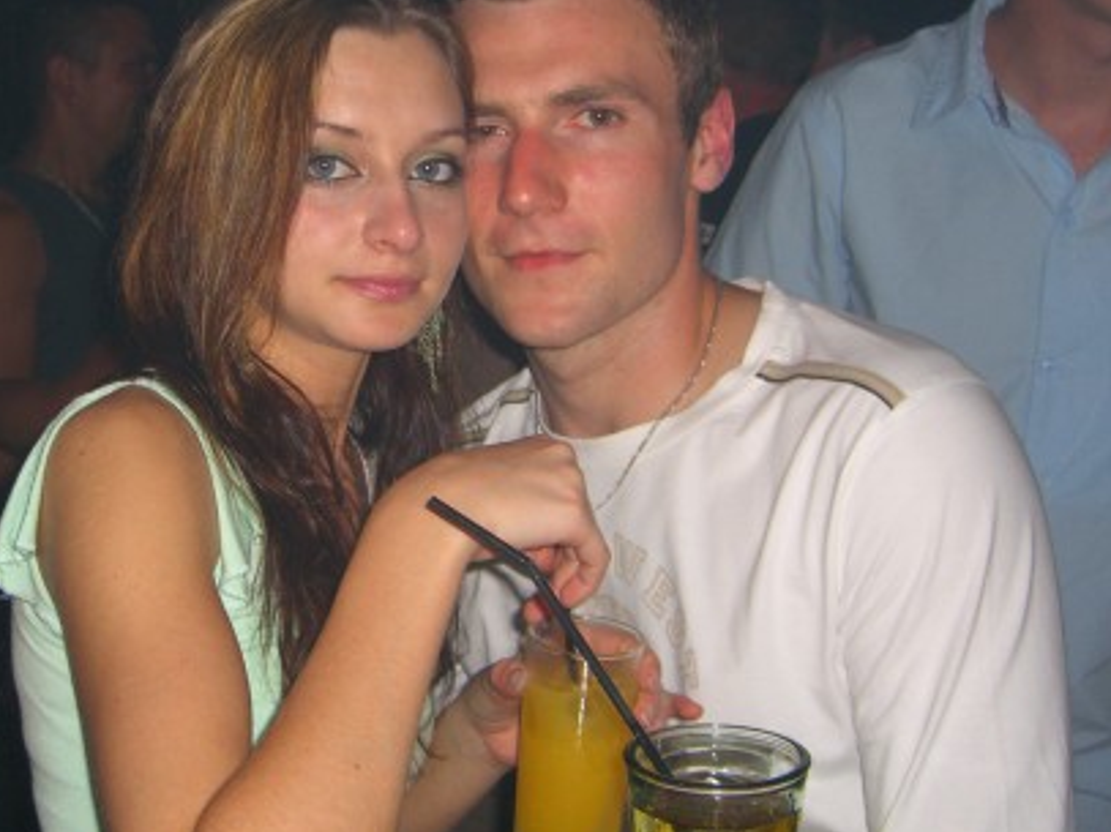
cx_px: 363
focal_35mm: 56
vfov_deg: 26.0
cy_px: 306
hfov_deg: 34.0
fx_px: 1797
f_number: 2.8
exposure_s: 1/60
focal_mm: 7.9
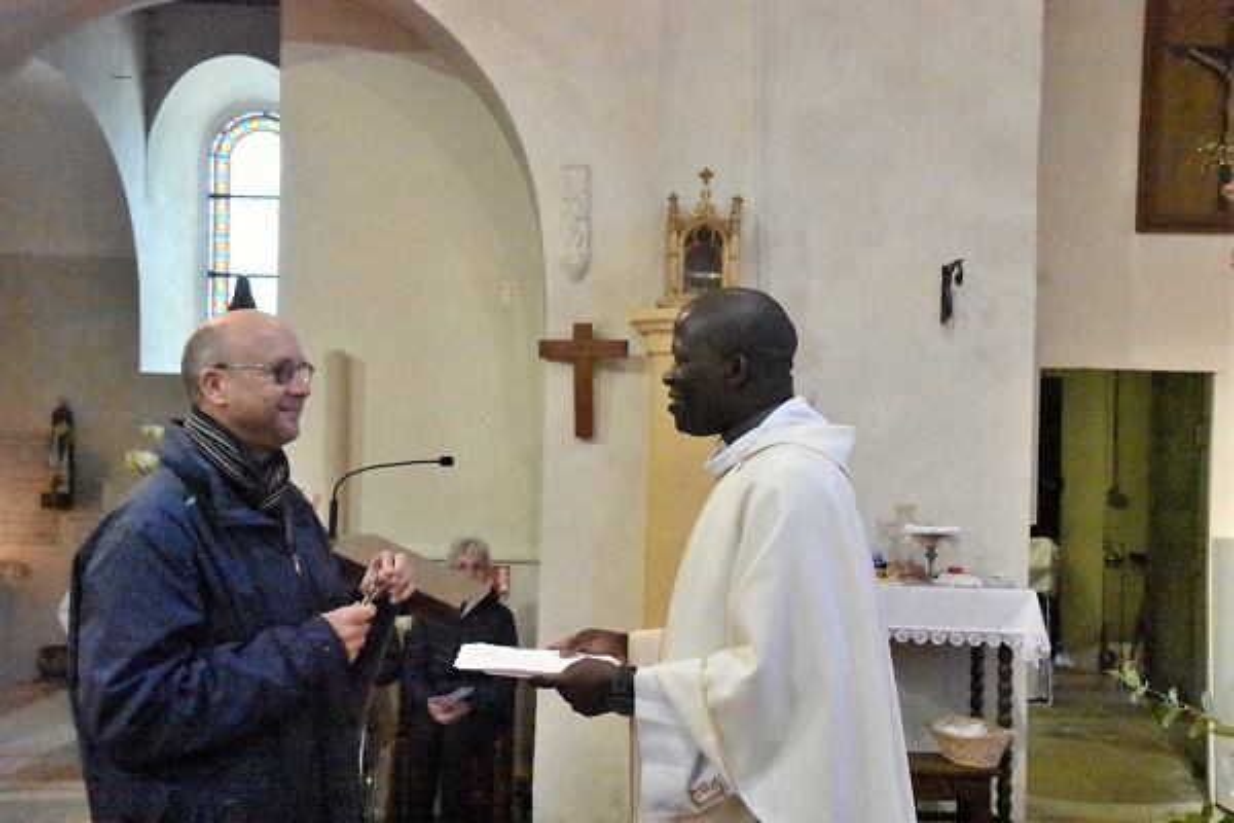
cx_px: 617
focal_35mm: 42
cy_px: 412
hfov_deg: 46.4
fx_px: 1440
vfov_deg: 31.9
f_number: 8
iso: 25600
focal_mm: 28
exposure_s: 1/250
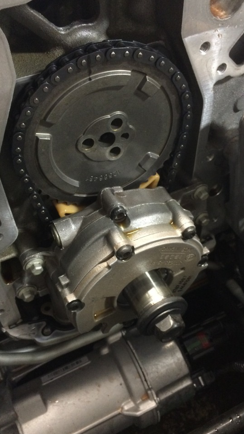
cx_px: 123
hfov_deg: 34.6
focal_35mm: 34
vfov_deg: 58.0
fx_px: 391
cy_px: 219
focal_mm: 4.15
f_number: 2.2
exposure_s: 1/17
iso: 250
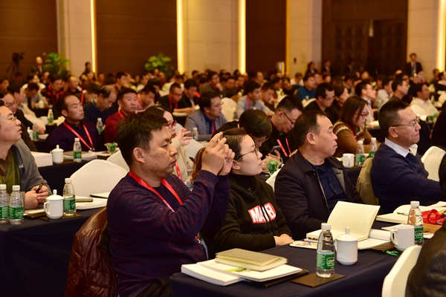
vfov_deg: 21.9
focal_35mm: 62
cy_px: 148
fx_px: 768
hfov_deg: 32.4
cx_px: 223
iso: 1000
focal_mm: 62
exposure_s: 1/80
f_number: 4
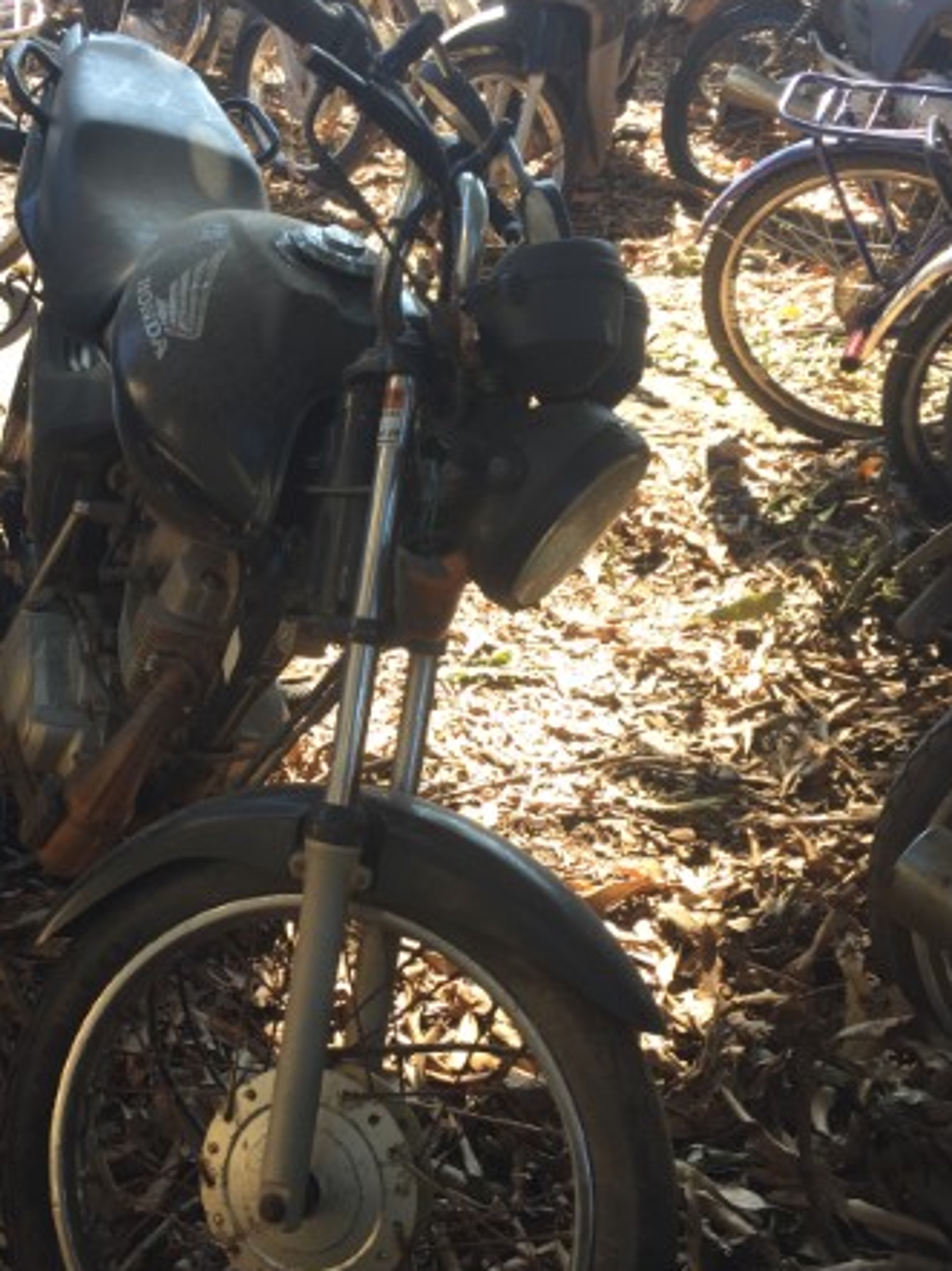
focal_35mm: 42
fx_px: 1542
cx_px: 319
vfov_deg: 44.6
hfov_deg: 34.0
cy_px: 751
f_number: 2.2
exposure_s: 1/123
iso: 32
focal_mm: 4.15
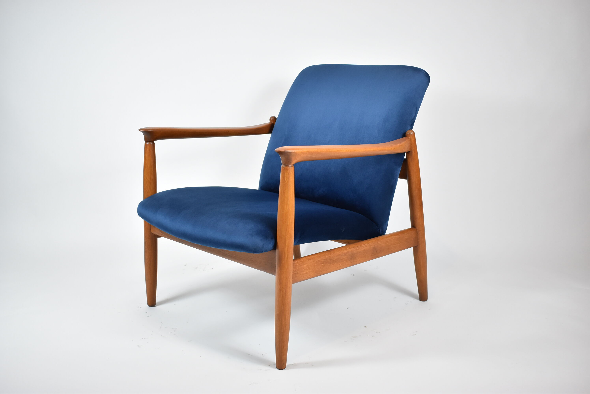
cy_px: 197
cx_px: 295
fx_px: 640
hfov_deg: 49.5
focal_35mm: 39
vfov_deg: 34.3
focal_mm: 26
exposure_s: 1/125
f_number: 4
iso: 800
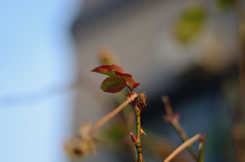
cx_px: 122
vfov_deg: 18.1
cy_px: 81
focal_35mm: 75
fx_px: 509
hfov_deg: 27.0
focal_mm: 50
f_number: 1.8
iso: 100
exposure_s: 1/640
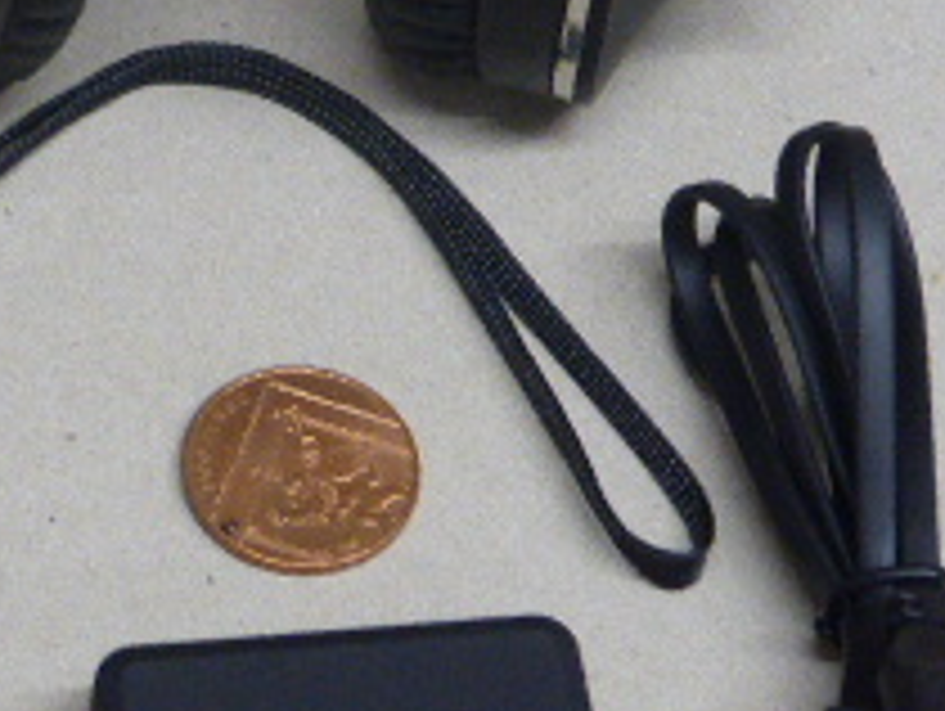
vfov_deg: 10.6
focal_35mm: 140
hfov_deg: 14.0
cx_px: 288
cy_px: 58
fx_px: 3826
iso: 400
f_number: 4.1
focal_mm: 7.9
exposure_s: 1/30
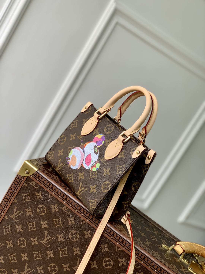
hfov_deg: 28.0
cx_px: 102
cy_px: 137
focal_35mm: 52
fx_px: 411
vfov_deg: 36.8
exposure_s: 1/182
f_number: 2.4
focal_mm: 6
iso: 16
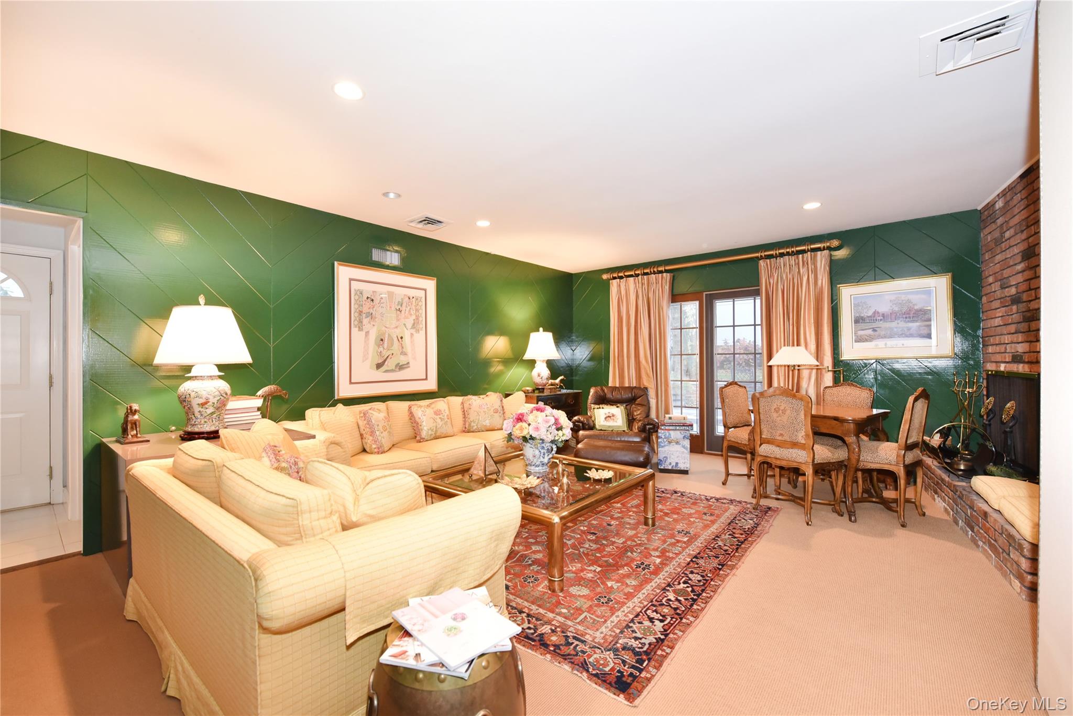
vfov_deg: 77.3
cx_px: 536
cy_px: 358
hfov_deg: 100.4
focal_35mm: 15
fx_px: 447
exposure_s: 1/40
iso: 2000
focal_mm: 15
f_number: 5
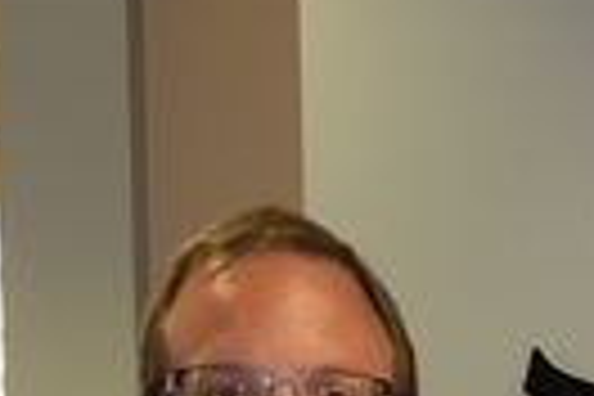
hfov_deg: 8.4
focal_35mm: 230
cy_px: 954
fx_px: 3795
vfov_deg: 5.7
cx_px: 1260
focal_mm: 38
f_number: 4.5
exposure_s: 1/100
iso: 500
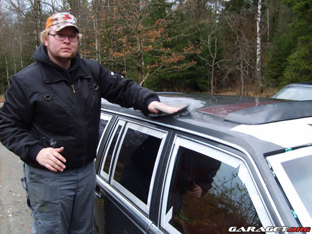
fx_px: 315
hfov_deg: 52.6
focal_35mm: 35
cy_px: 117
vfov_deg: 40.7
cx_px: 156
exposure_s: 1/60
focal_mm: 5.8
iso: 50
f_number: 2.8
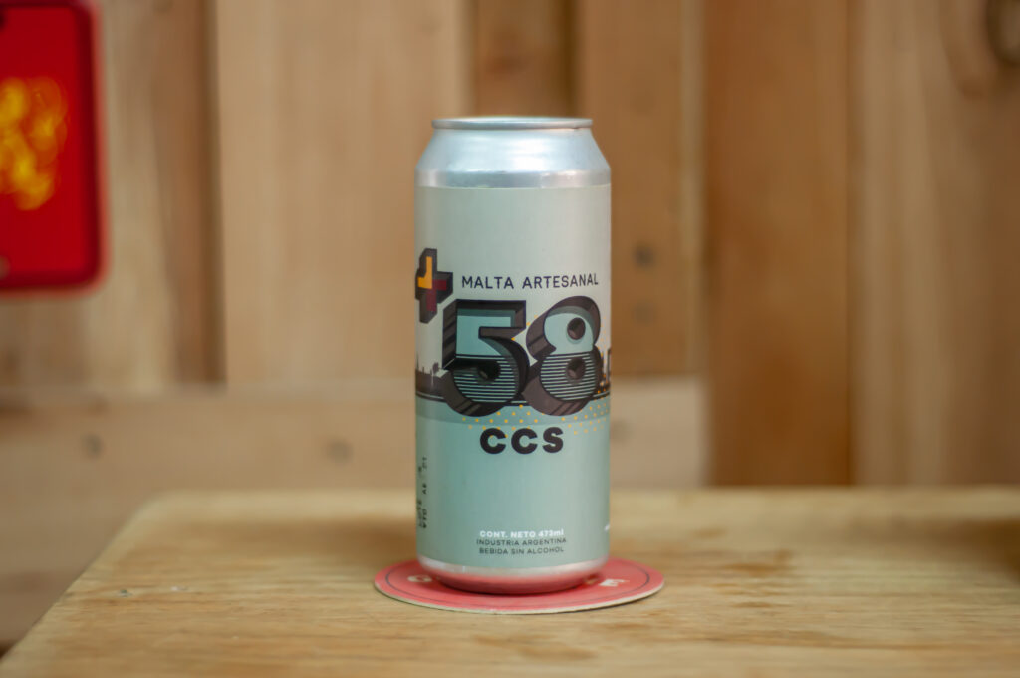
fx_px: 2122
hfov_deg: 27.0
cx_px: 510
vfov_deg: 18.1
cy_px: 339
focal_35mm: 75
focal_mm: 50
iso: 500
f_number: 1.8
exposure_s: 1/40
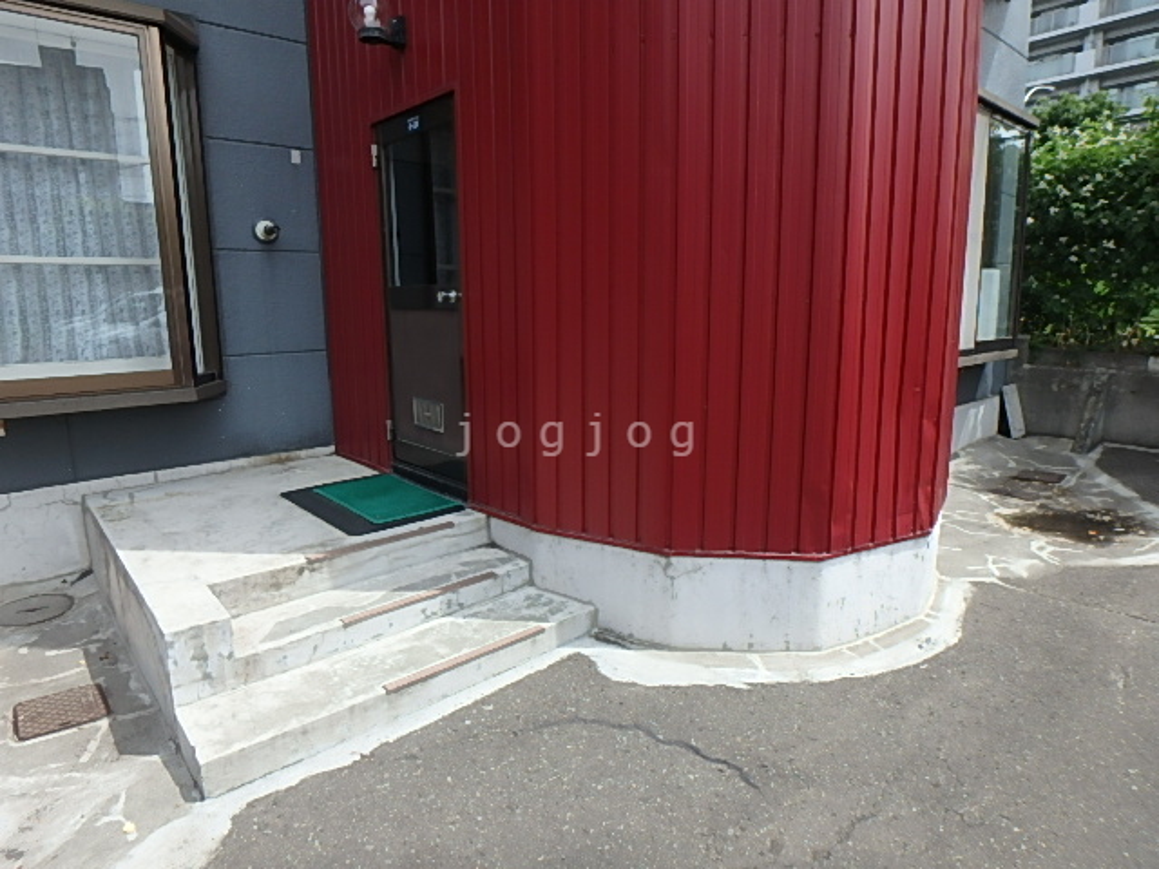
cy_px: 434
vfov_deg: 63.4
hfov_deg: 79.0
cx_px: 580
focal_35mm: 21
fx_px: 703
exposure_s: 1/640
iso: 125
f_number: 3.5
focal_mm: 3.7
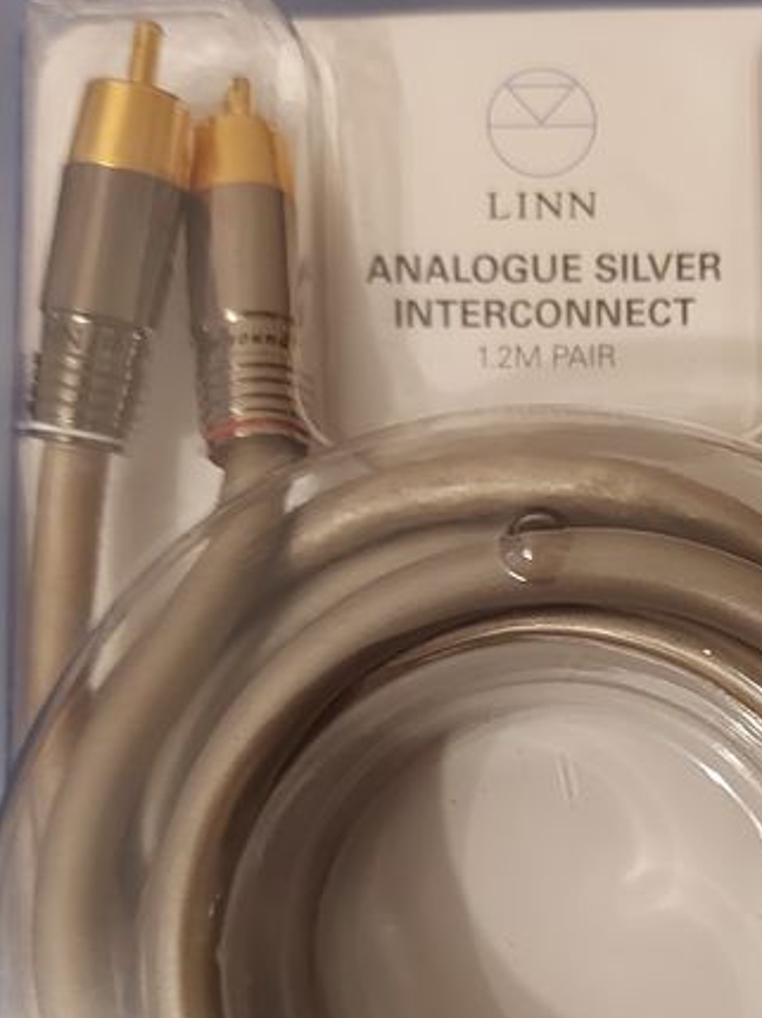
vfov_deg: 33.9
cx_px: 624
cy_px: 714
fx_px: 1646
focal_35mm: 56
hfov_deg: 25.6
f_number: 1.8
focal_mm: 5.23
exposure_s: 1/33
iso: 200
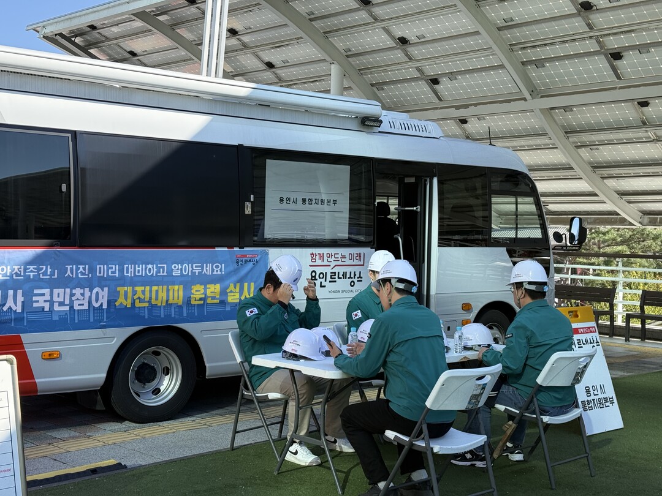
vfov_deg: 30.3
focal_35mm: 48
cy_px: 248
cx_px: 331
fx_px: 918
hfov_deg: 39.7
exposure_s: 1/1931
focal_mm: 6.76
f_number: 1.78
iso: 100
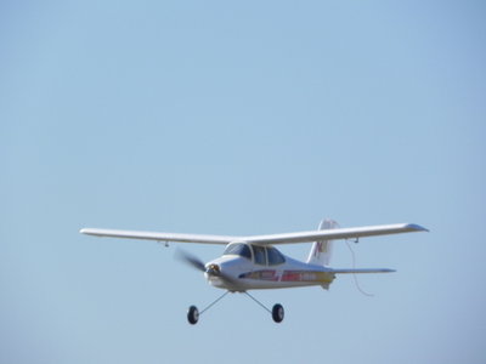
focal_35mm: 678
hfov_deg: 2.9
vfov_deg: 2.2
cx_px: 243
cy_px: 182
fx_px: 9519
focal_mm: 120
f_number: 8
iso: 160
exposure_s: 1/492
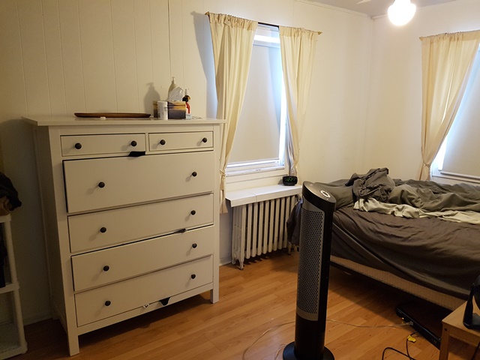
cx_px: 240
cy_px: 180
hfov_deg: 67.3
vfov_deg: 53.1
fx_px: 361
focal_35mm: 26
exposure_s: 1/17
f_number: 1.7
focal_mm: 4.2
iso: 250
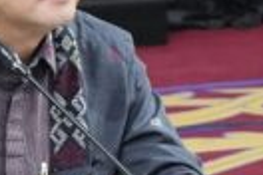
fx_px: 2367
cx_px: 578
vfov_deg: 4.2
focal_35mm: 324
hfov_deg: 6.1
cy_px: -125
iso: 5000
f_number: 5
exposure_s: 1/100
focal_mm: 57
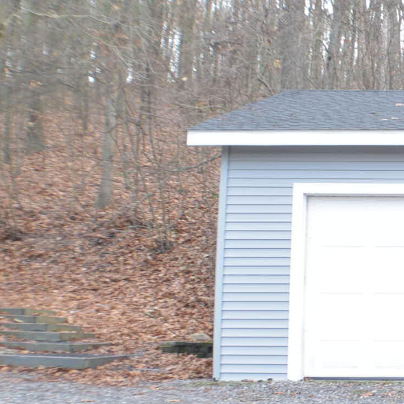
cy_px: 244
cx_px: 678
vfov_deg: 16.9
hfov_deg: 15.1
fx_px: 1360
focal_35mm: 103
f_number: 3.5
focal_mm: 20
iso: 100
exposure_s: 1/30
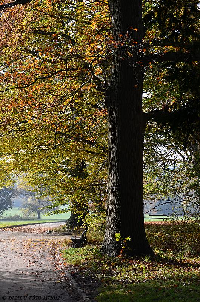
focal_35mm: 82
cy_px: 151
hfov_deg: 16.5
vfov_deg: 24.7
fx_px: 690
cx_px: 100
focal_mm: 55
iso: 200
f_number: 10
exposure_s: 1/80
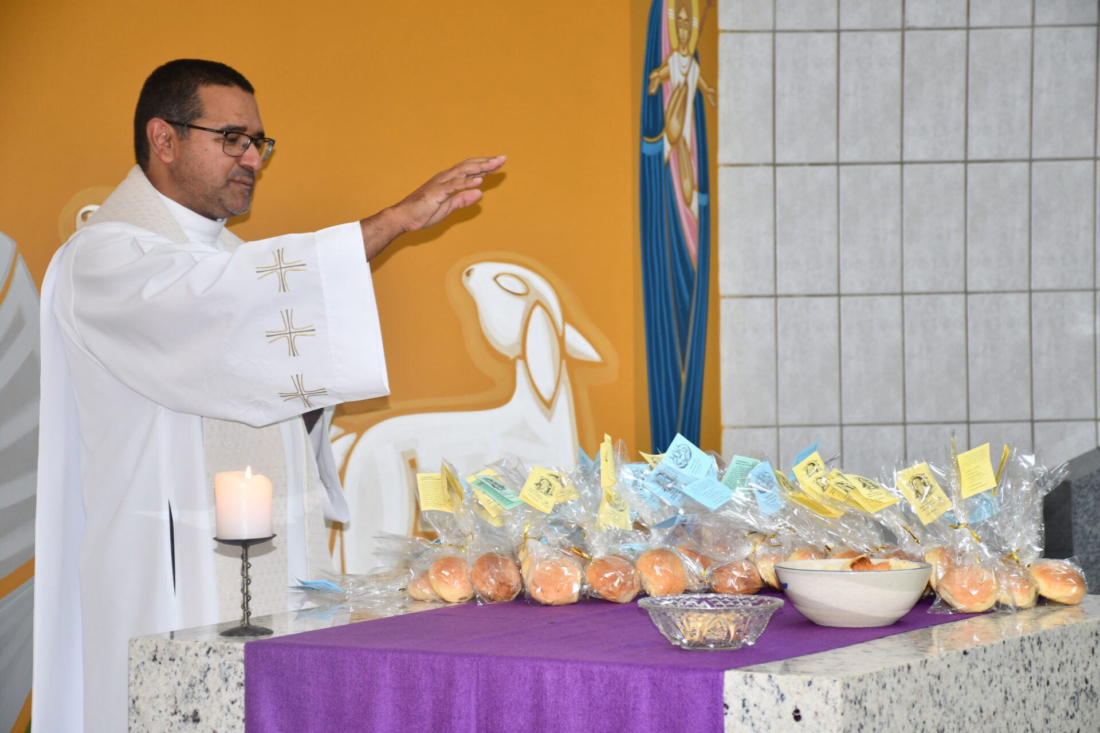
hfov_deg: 22.6
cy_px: 366
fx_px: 2750
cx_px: 550
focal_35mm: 90
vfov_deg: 15.2
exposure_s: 1/60
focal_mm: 60
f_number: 5
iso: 500
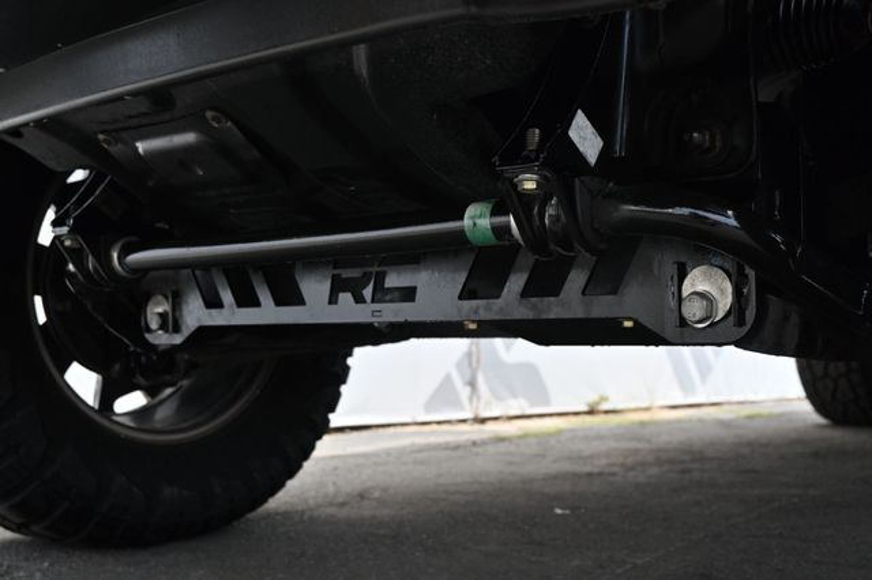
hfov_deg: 45.0
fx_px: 1053
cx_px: 436
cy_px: 290
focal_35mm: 44
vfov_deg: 30.8
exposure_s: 1/250
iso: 200
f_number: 5
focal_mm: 29
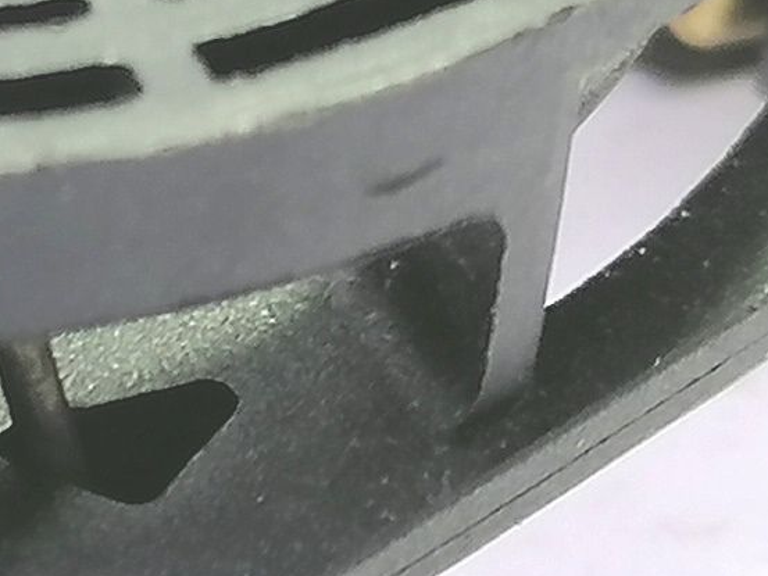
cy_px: -36
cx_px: -522
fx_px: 5614
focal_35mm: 253
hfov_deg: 7.6
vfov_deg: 5.9
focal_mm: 5.3
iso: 50
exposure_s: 1/50
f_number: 1.8
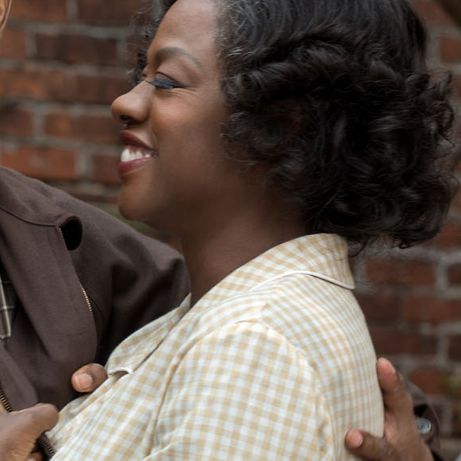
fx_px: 4279
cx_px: 132
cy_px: 233
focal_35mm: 284
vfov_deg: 6.2
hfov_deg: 6.2
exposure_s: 1/125
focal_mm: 120
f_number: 7.1
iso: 320
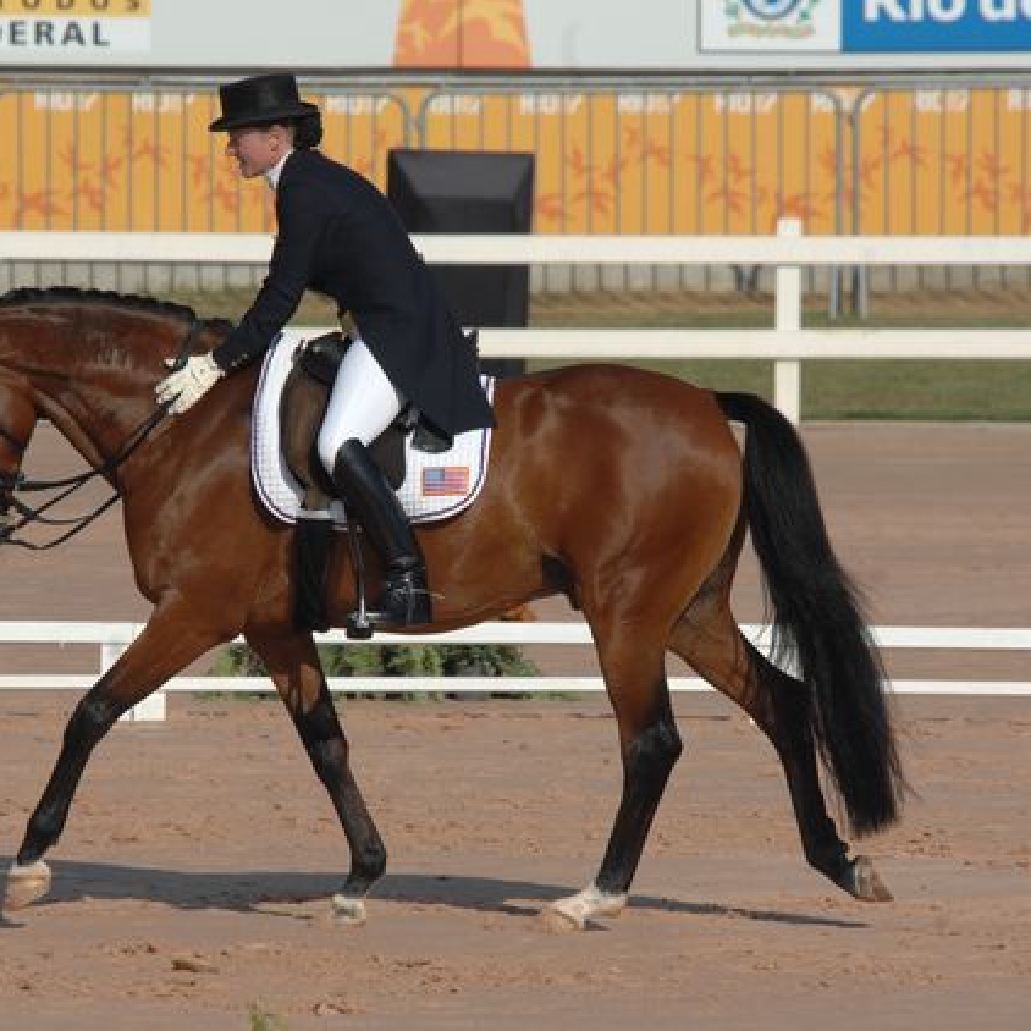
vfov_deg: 2.9
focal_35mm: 598
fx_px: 20151
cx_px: 425
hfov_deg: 2.9
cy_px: 517
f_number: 9.5
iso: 200
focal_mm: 310
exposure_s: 1/640
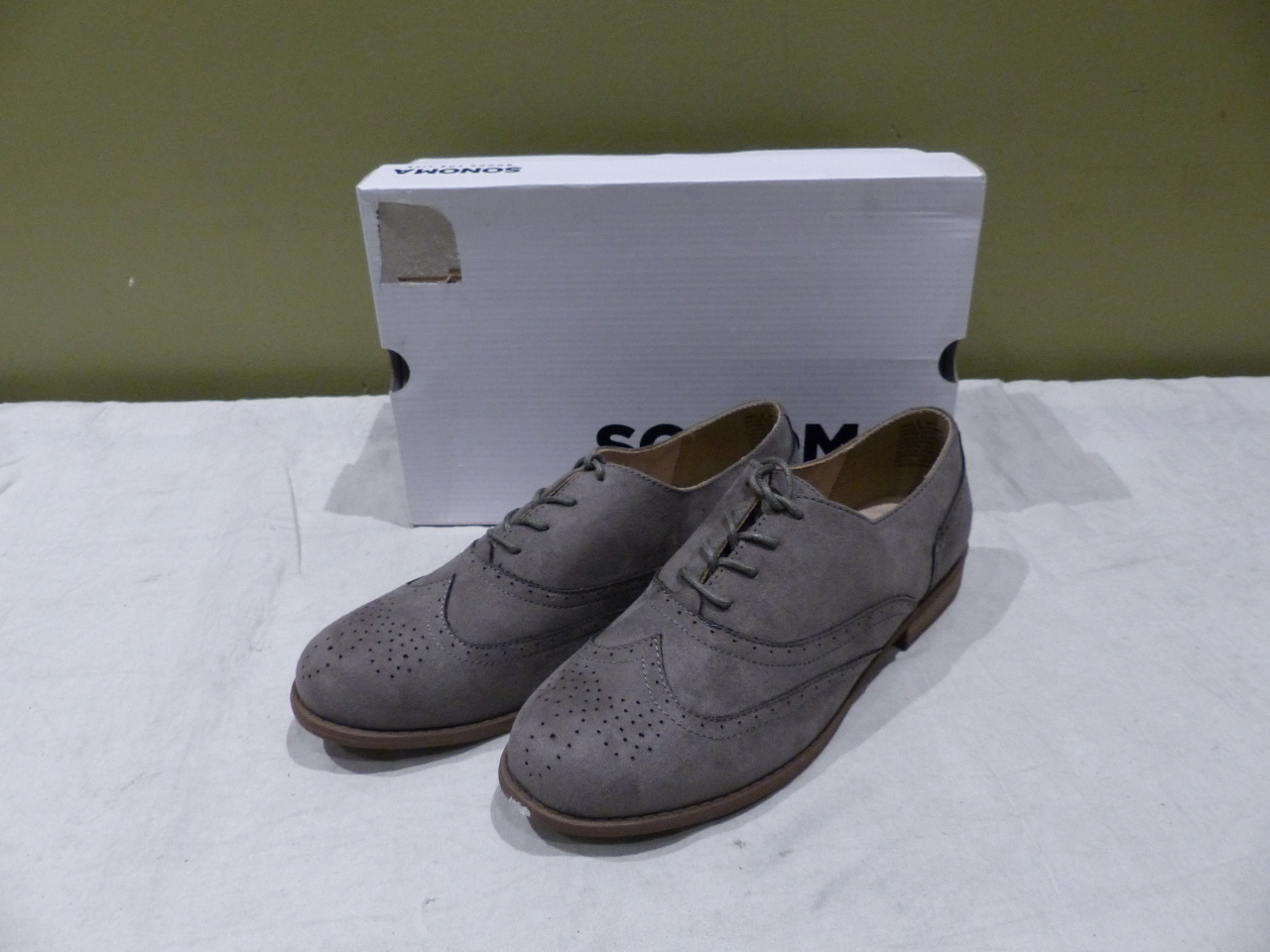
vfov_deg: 54.9
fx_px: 917
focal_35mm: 25
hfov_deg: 69.4
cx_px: 635
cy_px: 476
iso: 400
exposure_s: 1/50
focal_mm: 4.5
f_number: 2.8
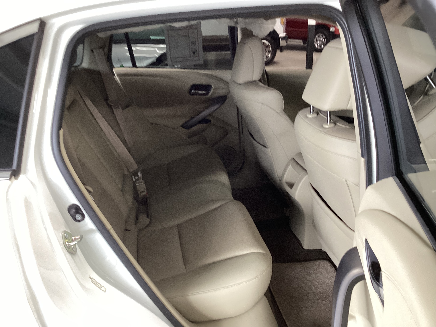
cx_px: 218
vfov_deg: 45.4
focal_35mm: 31
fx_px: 390
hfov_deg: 58.4
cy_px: 164
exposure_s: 1/50
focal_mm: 3.3
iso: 200
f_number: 2.4
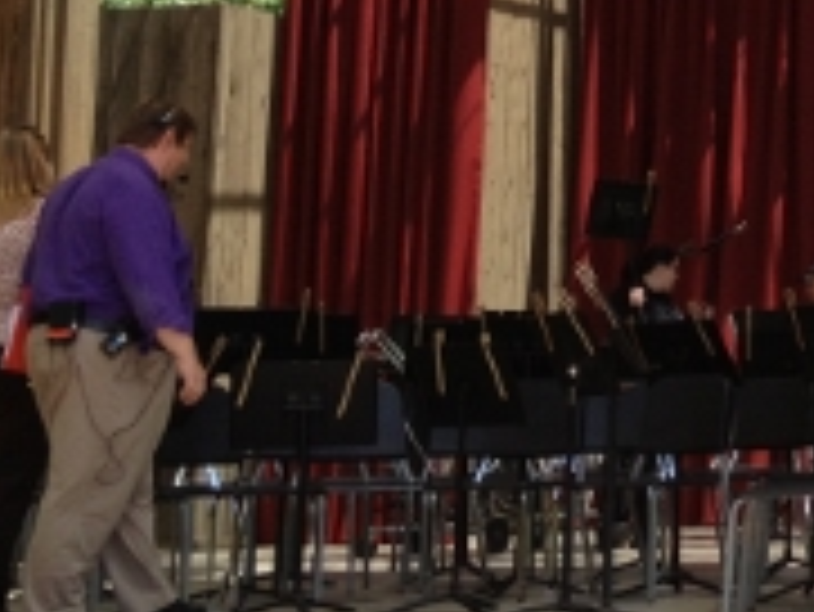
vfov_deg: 12.7
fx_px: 2730
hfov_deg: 15.9
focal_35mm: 116
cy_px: 36
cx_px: 1129
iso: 64
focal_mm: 4.28
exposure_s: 1/428
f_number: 2.4
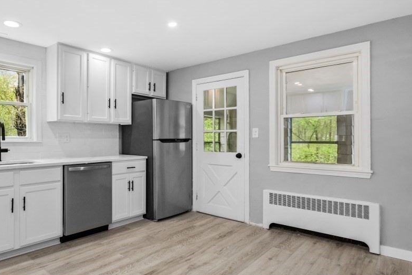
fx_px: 252
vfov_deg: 57.2
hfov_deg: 77.1
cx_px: 153
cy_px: 131
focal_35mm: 22
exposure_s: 1/80
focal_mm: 10
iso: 500
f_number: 5.6
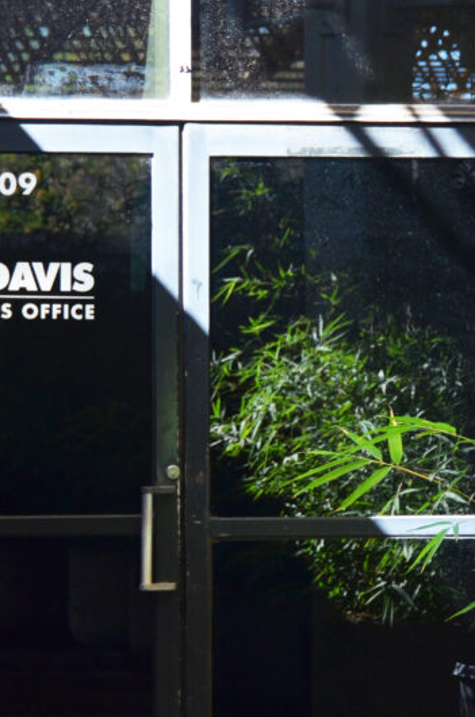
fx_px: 3261
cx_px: 222
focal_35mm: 164
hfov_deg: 8.3
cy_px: 327
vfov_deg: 12.6
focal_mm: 50
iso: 500
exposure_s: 1/400
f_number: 4.8
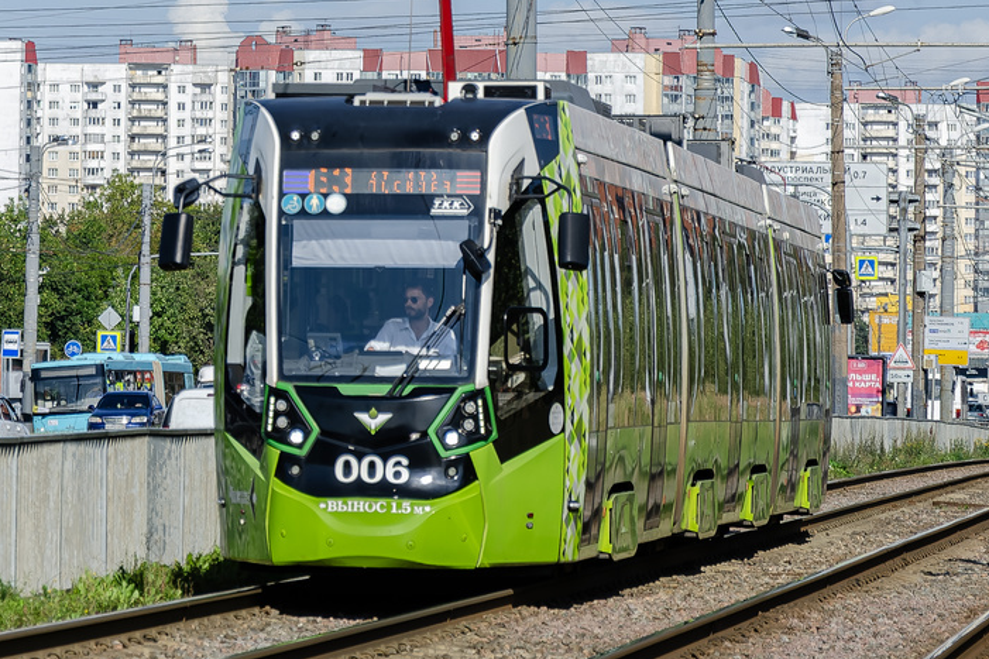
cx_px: 387
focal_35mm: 223
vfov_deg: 6.2
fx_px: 6121
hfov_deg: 9.2
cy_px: 123
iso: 100
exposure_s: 1/640
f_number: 5.6
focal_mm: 85
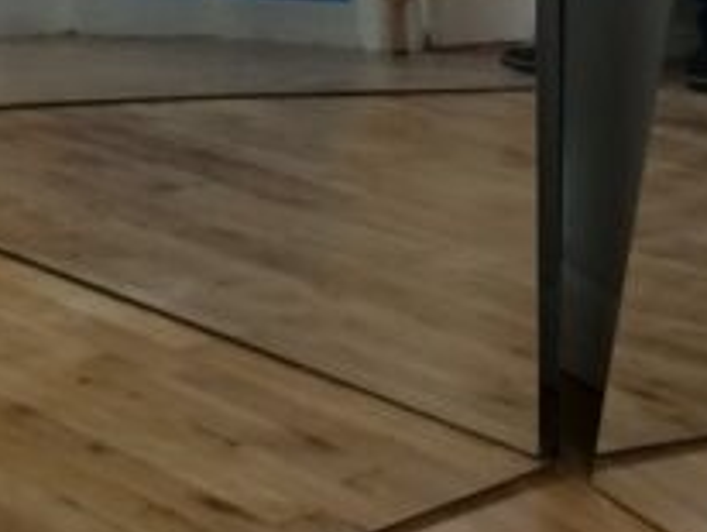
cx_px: -237
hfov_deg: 12.8
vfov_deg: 9.6
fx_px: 3047
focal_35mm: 149
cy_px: -378
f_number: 2.2
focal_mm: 4.12
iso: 80
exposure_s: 1/30
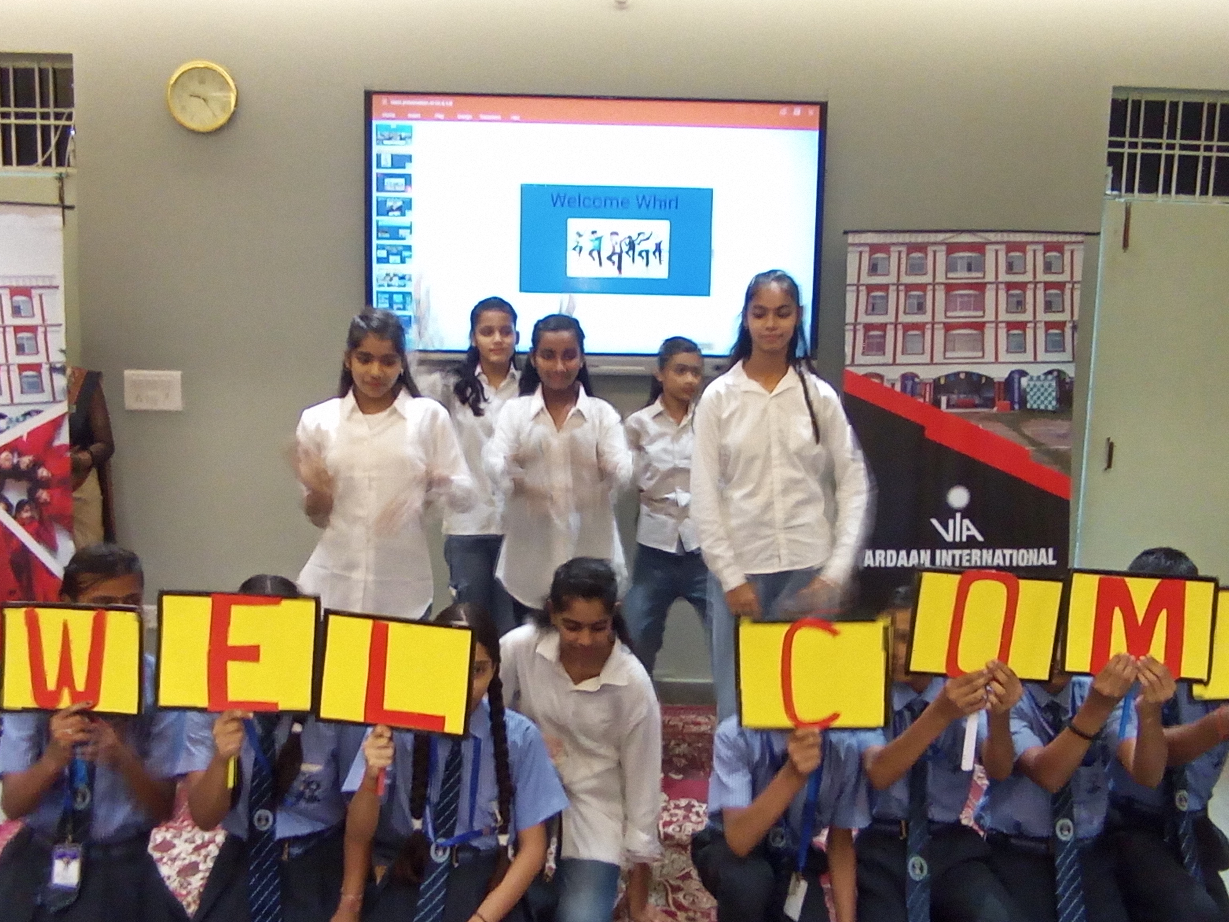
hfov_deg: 91.0
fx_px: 604
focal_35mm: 17
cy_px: 443
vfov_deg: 74.7
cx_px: 612
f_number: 2.2
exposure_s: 1/33.3
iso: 278
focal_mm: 1.65
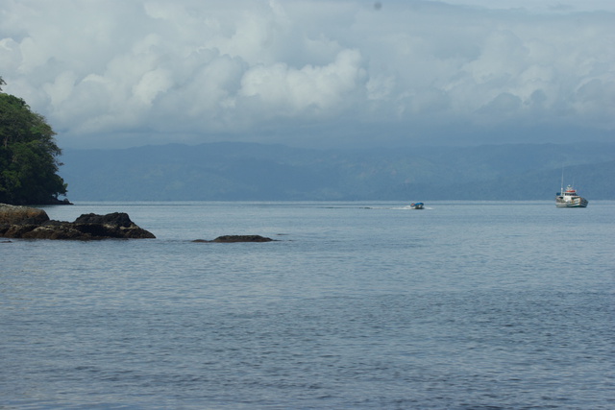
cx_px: 308
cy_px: 205
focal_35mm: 150
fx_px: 2563
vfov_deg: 9.2
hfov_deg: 13.7
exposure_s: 1/500
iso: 100
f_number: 8
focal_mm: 100
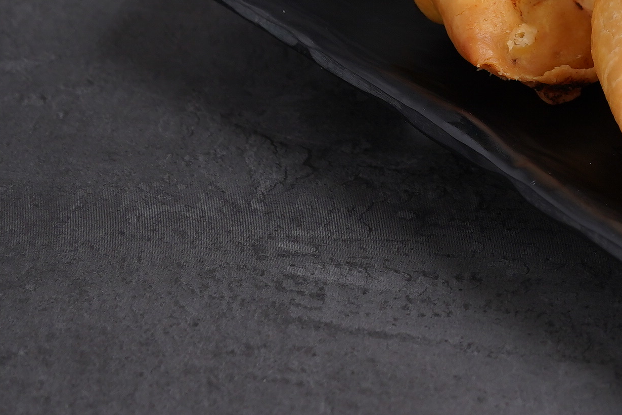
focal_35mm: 288
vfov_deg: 4.8
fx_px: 4976
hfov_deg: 7.1
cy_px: 72
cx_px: 762
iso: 500
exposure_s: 1/160
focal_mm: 90
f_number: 5.6
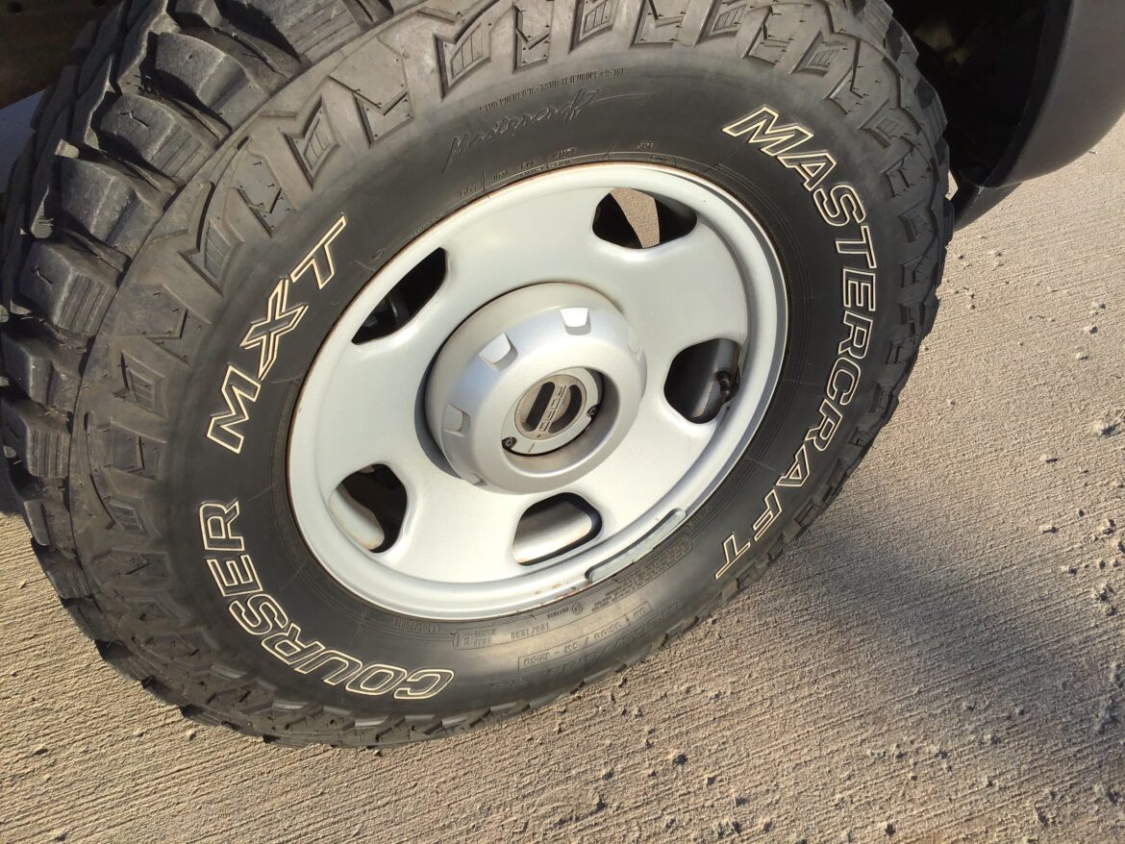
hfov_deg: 58.3
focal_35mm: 31
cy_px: 422
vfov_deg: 45.5
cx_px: 562
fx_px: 1008
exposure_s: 1/754
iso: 25
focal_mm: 3.3
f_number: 2.4
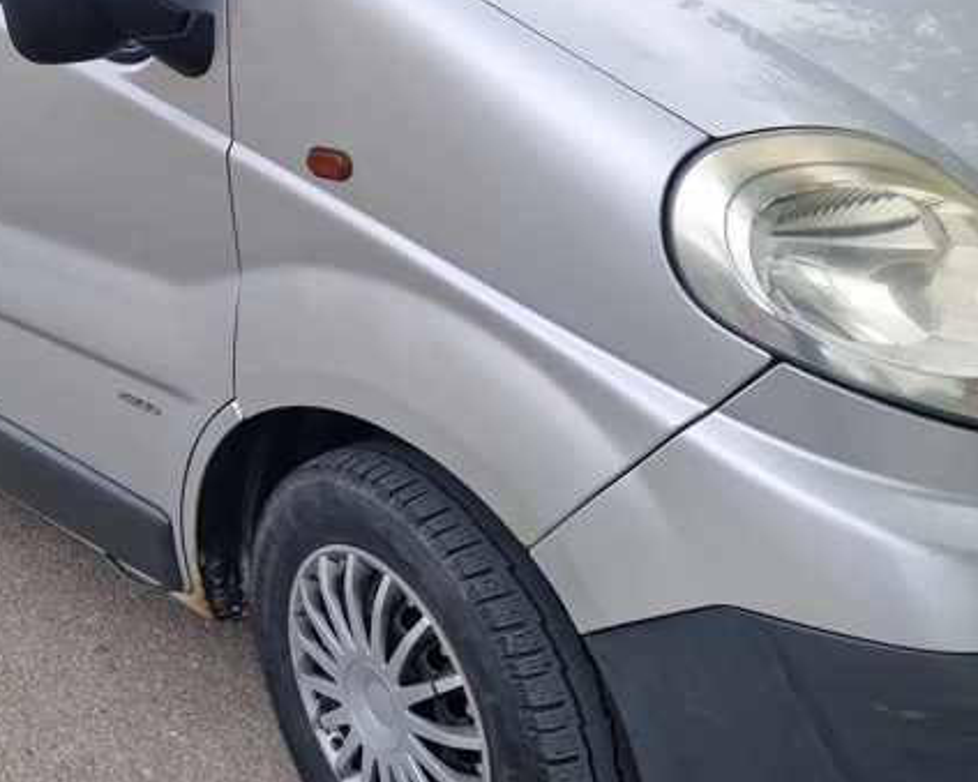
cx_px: 178
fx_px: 1534
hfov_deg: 34.2
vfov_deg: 28.5
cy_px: 321
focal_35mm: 53
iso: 50
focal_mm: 5.4
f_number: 1.8
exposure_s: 1/469
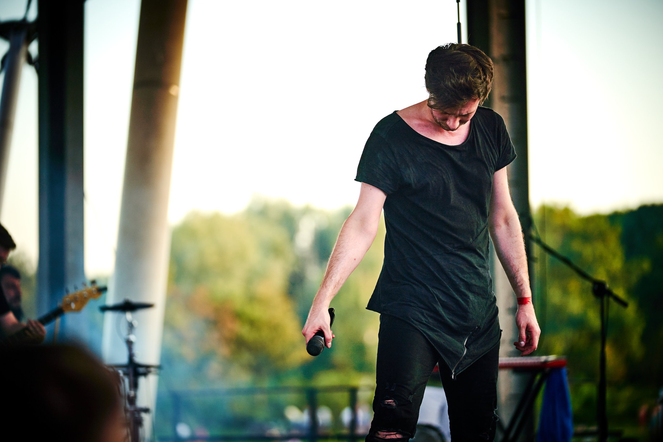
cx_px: 332
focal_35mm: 132
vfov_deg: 10.4
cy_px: 221
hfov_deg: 15.5
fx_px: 2431
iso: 100
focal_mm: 132
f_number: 2.8
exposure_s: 1/400
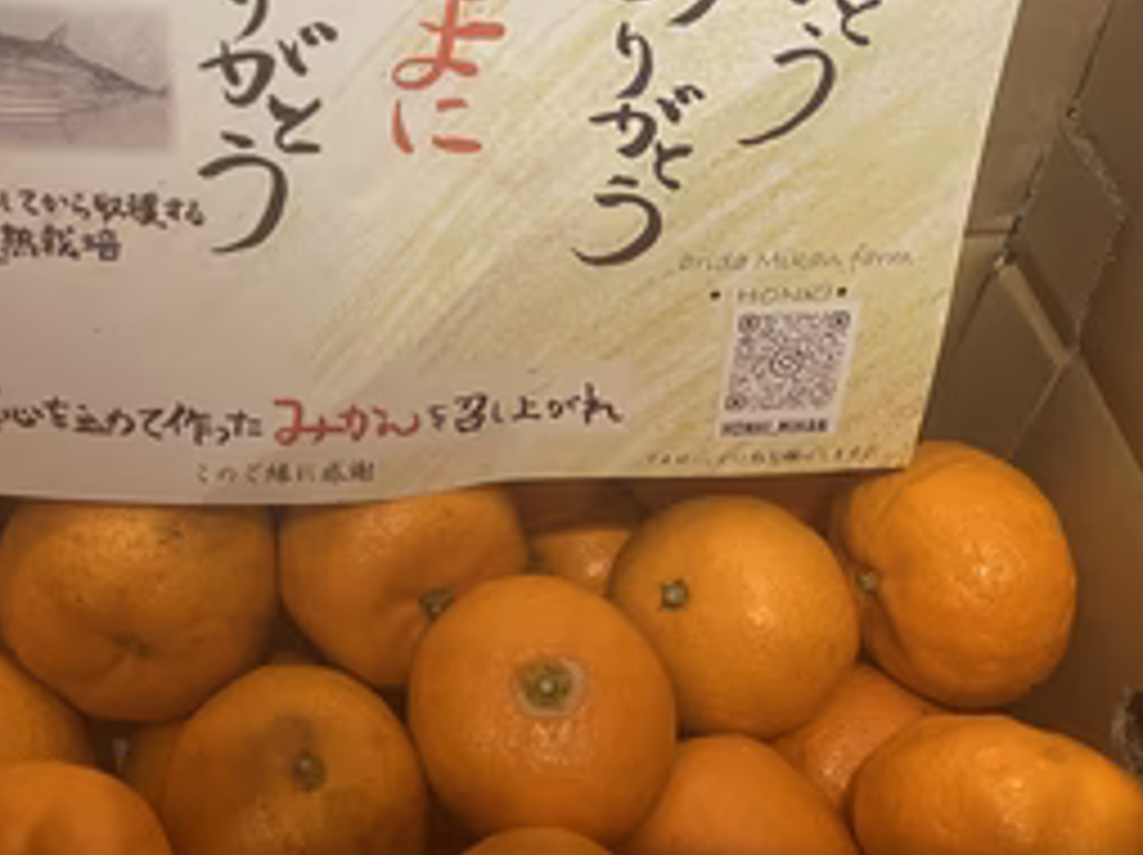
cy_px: 243
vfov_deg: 34.5
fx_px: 1353
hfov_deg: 44.5
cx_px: 310
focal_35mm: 41
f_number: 1.6
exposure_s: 1/50
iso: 400
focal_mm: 5.1
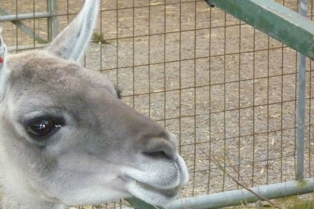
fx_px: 1998
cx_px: -14
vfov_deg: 6.0
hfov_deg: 8.9
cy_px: 189
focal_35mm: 229
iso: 800
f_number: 5.8
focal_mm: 18.6
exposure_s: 1/125
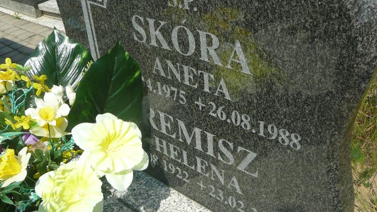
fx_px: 390
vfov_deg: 30.4
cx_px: 189
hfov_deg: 51.6
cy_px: 95
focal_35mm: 39
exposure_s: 1/500
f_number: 5
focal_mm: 5.2
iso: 80
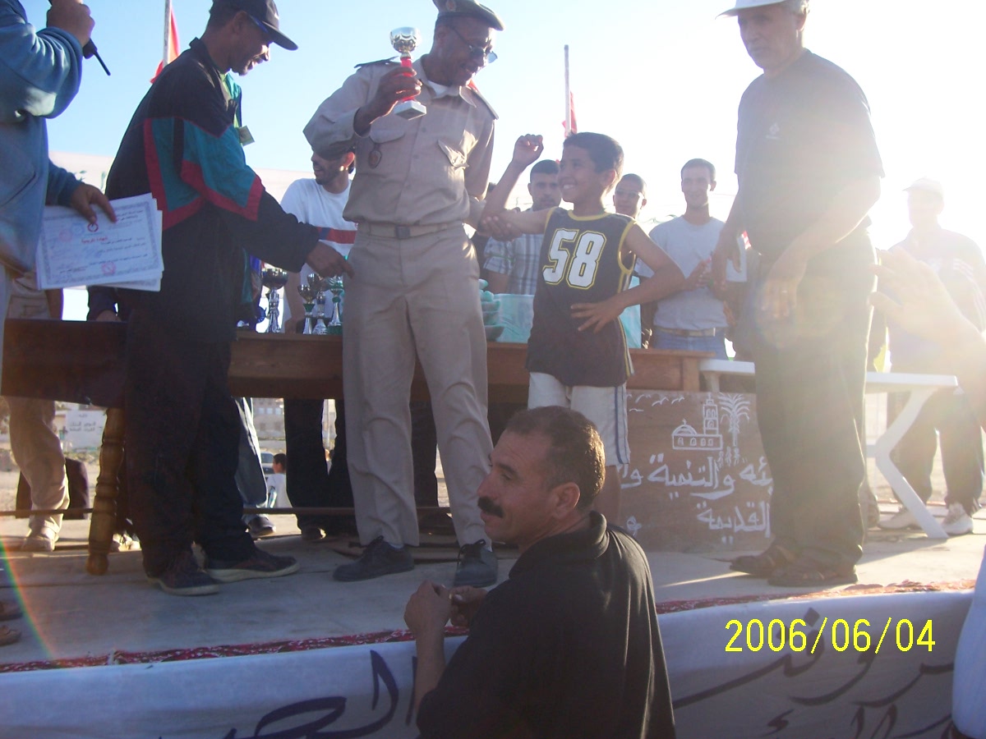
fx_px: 968
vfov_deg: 41.8
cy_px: 370
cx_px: 493
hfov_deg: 54.0
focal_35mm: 34
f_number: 2.7
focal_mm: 5.6
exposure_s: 1/350
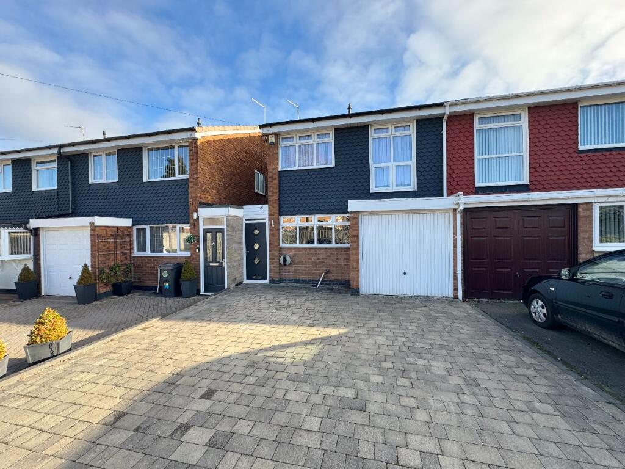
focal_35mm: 14
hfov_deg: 102.1
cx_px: 312
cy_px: 234
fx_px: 253
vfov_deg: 85.7
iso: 40
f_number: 2.2
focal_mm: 2.22
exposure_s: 1/368
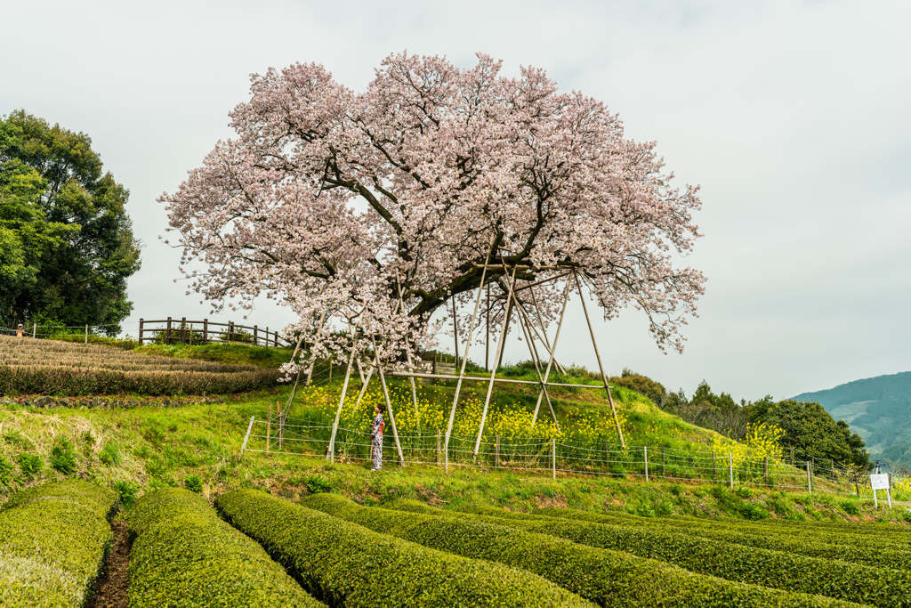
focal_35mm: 35
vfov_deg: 37.9
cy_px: 304
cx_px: 456
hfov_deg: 54.4
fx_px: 886
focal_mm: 35
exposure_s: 1/400
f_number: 5.6
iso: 100
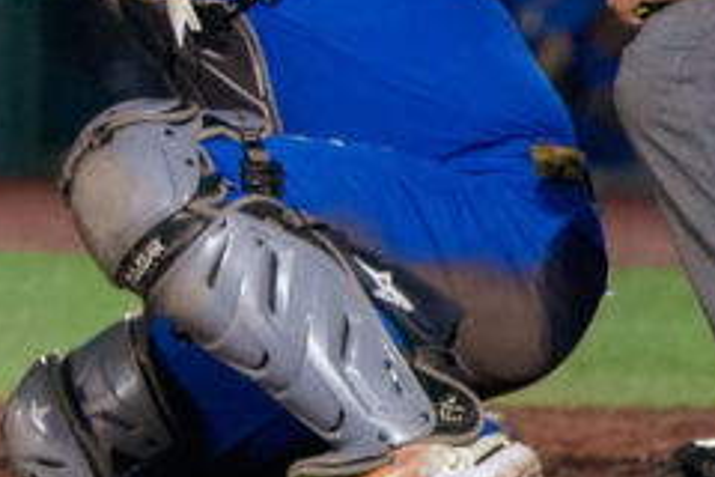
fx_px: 16920
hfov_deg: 2.4
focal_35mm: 852
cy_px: -309
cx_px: -715
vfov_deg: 1.6
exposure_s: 1/1600
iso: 4000
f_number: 2.8
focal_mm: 200
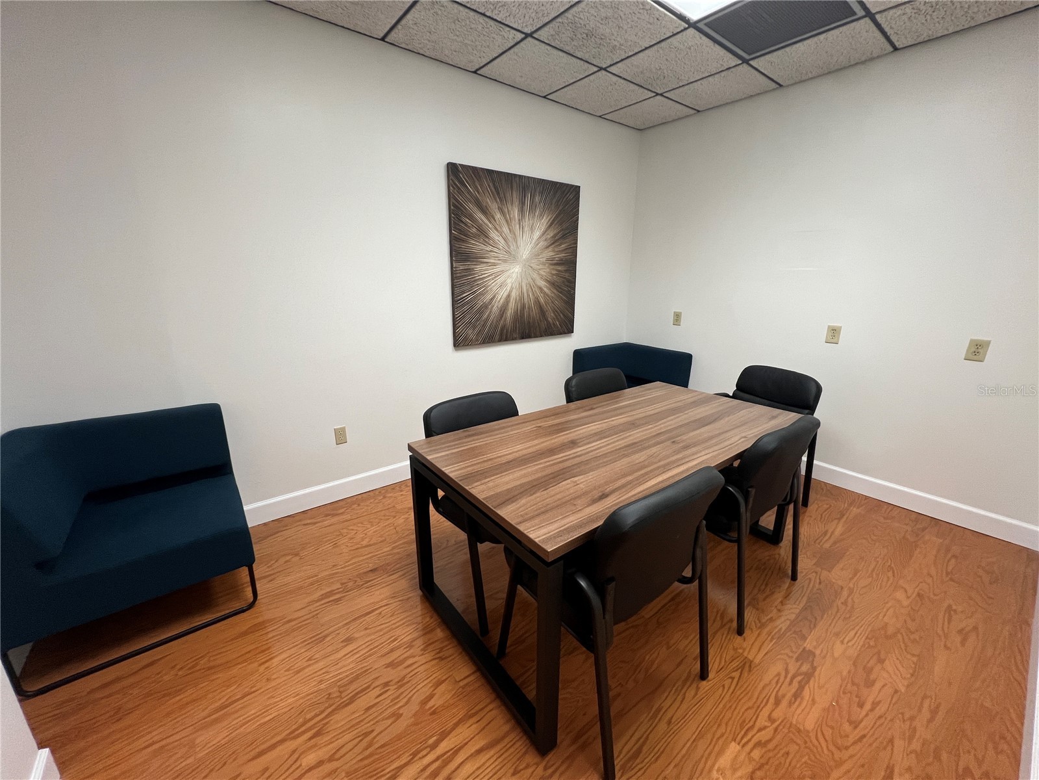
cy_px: 390
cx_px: 520
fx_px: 390
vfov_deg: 89.9
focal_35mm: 13
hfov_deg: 106.2
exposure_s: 1/60
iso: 160
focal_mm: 1.57
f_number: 1.8
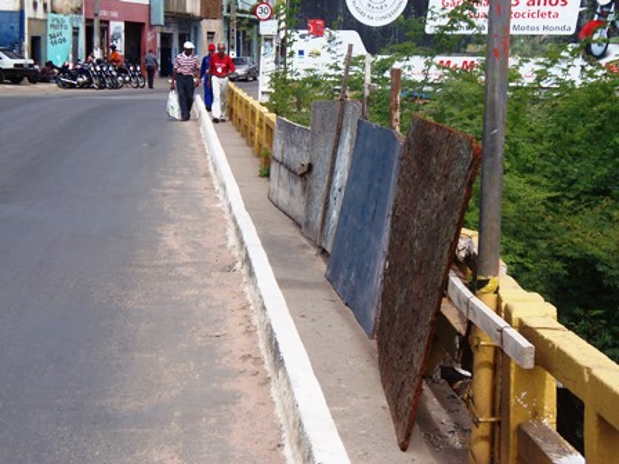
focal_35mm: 74
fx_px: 1323
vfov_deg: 19.9
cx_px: 310
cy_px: 232
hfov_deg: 26.3
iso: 64
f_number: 4.2
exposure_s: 1/640
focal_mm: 13.7
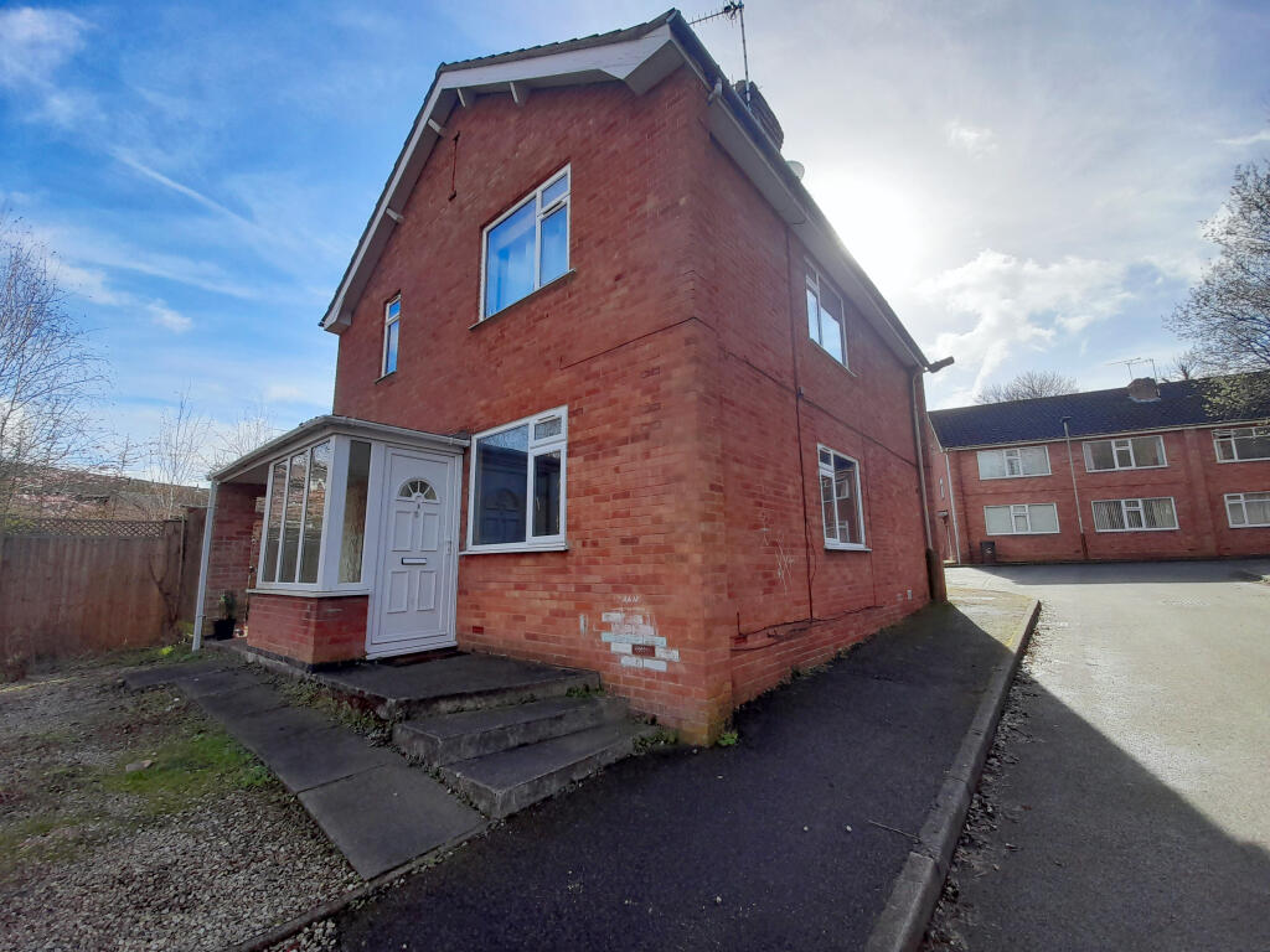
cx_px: 635
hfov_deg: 106.2
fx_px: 477
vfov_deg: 89.9
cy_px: 476
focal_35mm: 13
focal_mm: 1.4
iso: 40
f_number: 2.2
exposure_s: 1/975
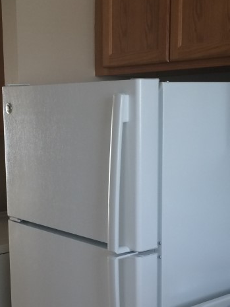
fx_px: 584
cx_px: 82
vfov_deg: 29.1
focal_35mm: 66
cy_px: 213
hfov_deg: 22.2
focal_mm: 4.12
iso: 80
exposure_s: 1/30
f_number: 2.2
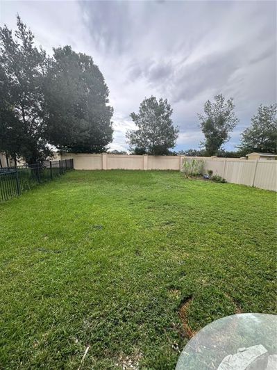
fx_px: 149
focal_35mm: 14
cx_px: 138
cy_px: 185
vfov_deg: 102.1
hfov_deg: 85.7
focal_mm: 2.22
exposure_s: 1/229
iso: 40
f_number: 2.2
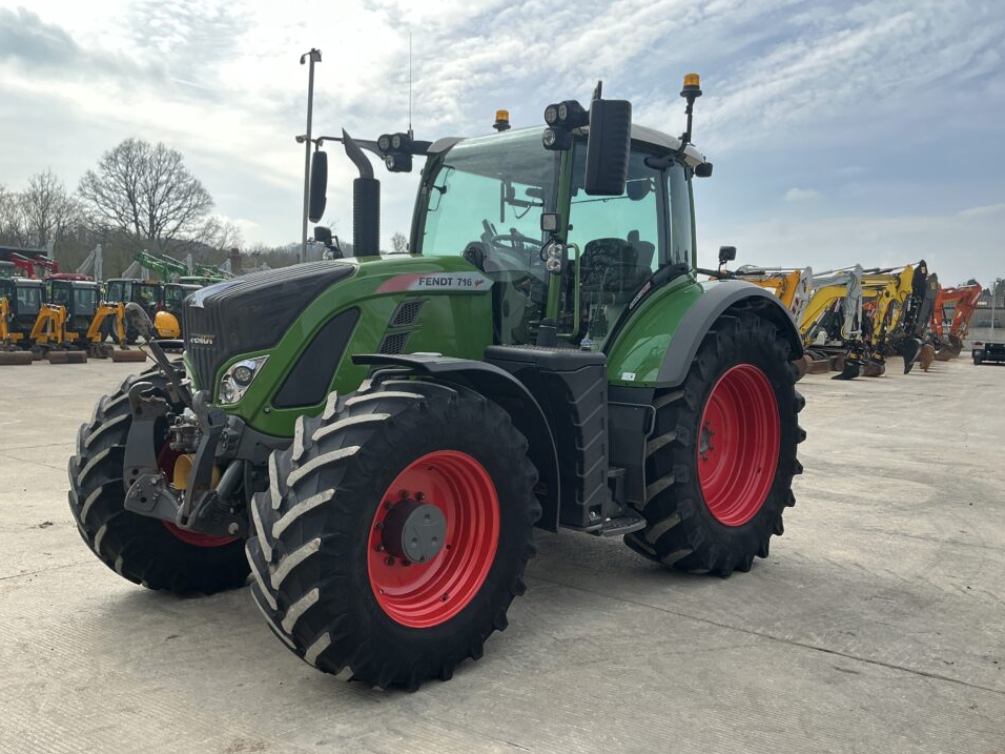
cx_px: 524
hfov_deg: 59.9
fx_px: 871
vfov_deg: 46.8
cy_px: 375
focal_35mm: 30
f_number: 1.8
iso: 25
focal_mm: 3
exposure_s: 1/700
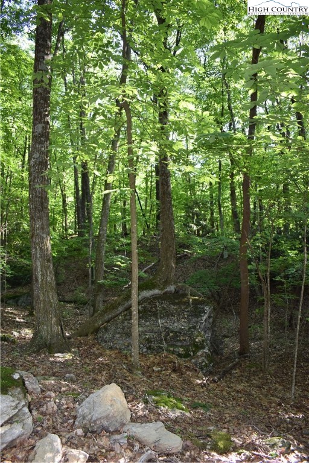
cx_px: 154
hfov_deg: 47.9
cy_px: 232
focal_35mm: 27
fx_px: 348
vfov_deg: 67.4
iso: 800
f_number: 3.5
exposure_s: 1/200
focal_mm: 18
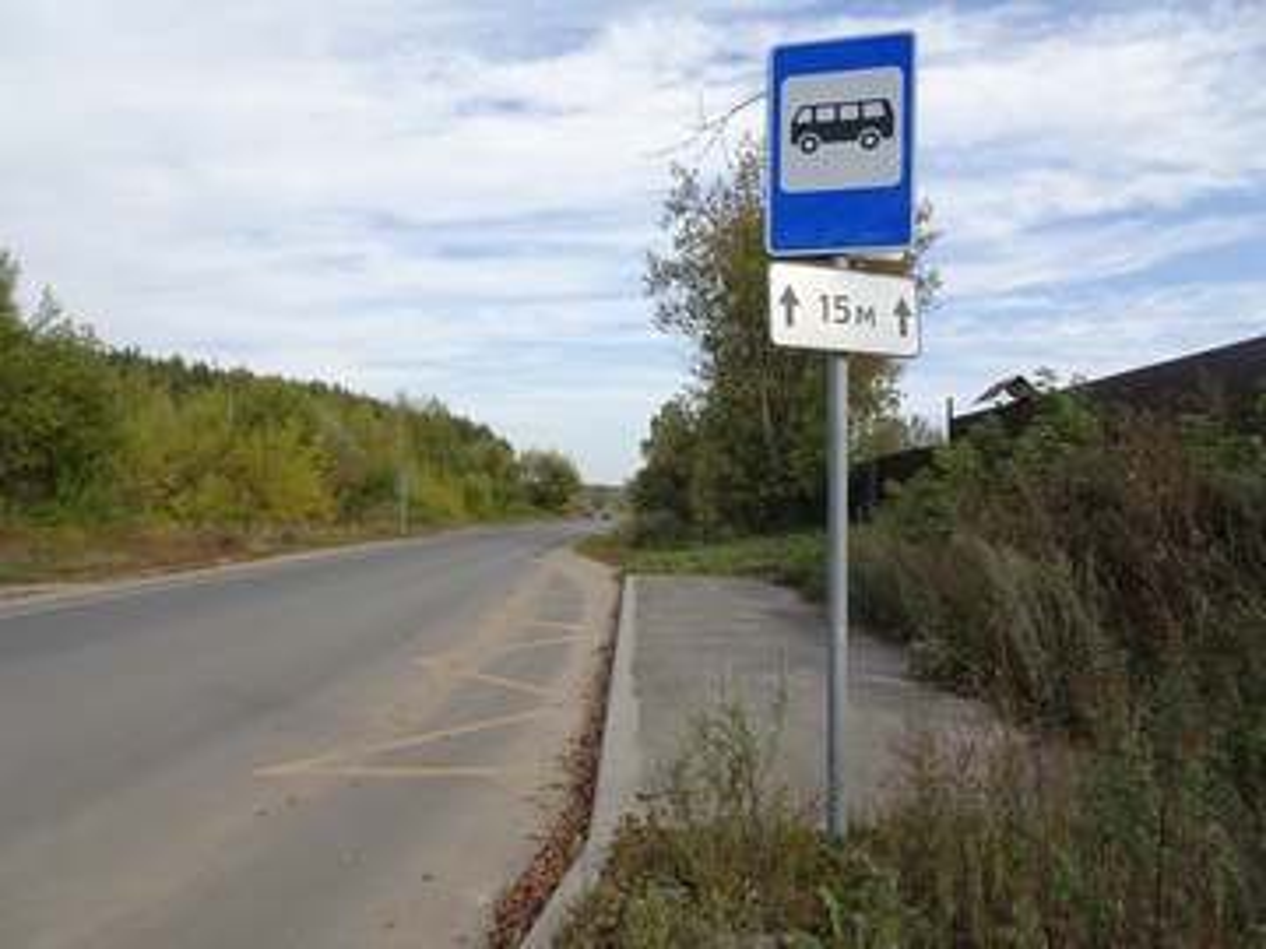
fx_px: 878
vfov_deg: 56.8
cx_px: 633
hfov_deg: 71.6
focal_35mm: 24
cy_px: 474
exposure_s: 1/640
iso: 80
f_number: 3.5
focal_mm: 4.1
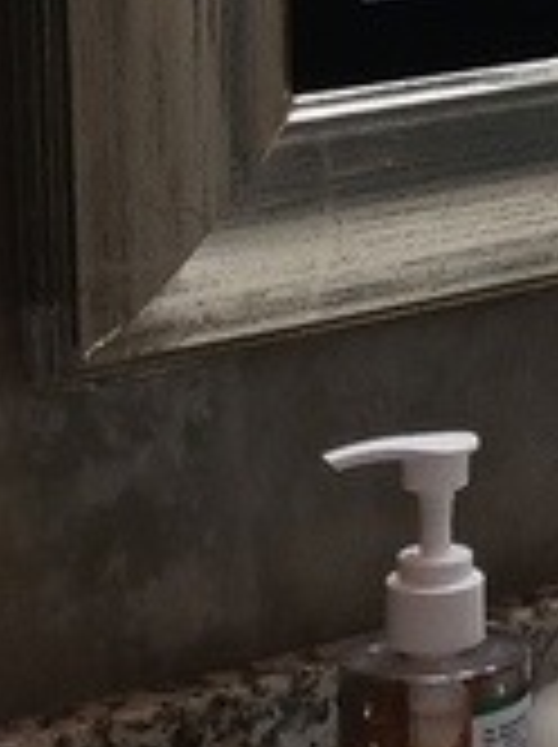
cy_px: -238
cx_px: 1526
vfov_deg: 11.0
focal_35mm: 176
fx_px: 3793
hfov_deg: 7.6
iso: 64
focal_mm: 4
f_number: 1.8
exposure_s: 1/50
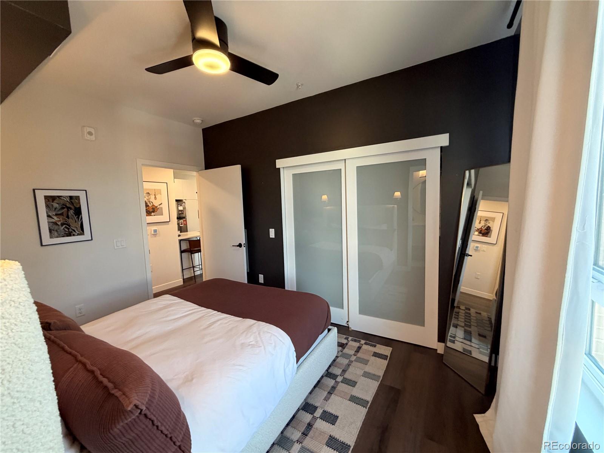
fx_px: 244
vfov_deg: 85.7
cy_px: 226
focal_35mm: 14
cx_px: 302
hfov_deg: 102.1
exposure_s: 1/60
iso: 250
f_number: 2.2
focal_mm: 2.22
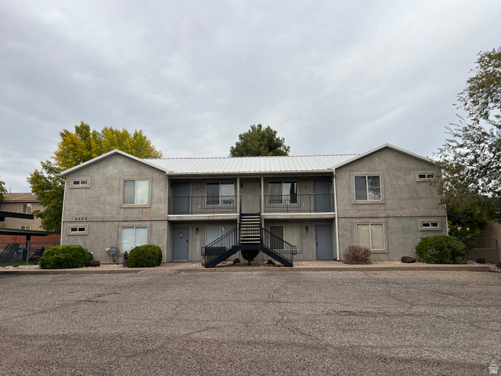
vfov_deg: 53.1
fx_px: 376
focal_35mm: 26
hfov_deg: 67.3
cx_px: 250
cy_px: 188
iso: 50
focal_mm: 5.7
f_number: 1.5
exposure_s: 1/1808
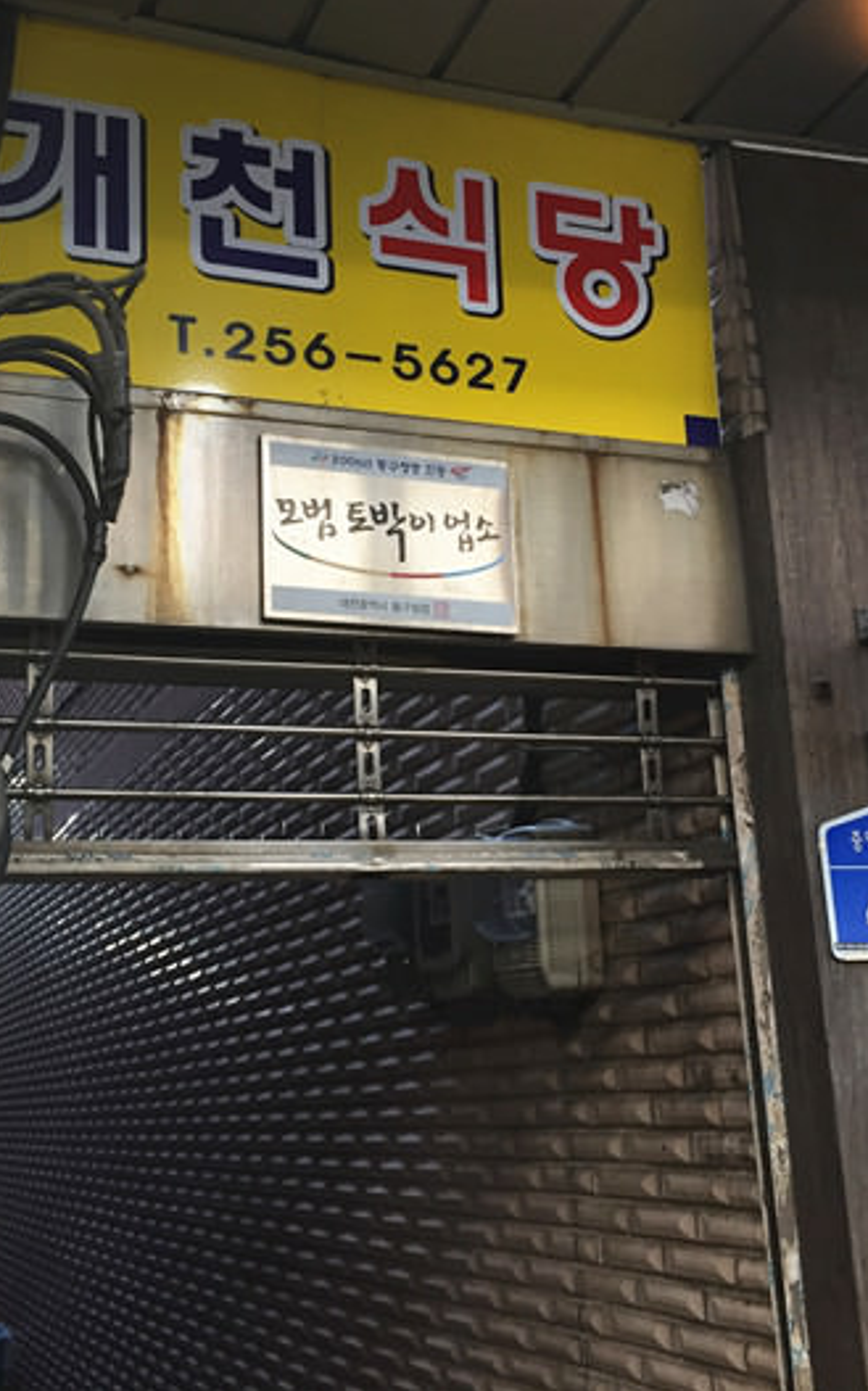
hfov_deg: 30.5
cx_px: 493
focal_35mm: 42
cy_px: 684
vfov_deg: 47.2
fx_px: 1591
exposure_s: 1/30
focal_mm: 4.15
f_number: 2.2
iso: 32
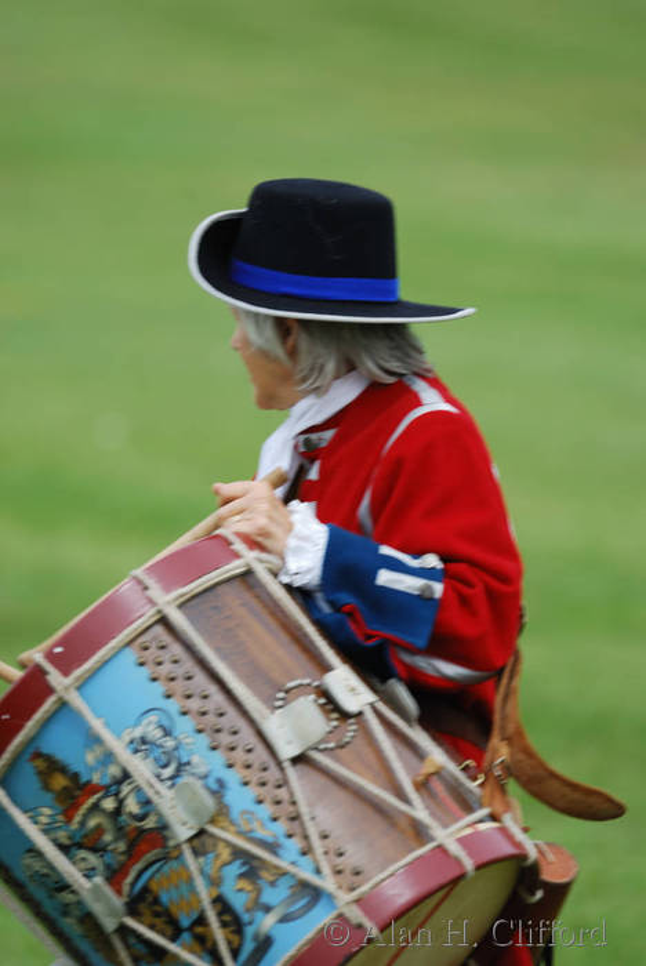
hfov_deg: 2.7
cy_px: 483
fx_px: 13699
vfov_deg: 4.0
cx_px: 323
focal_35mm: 510
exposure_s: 1/320
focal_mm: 340
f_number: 5.6
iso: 100
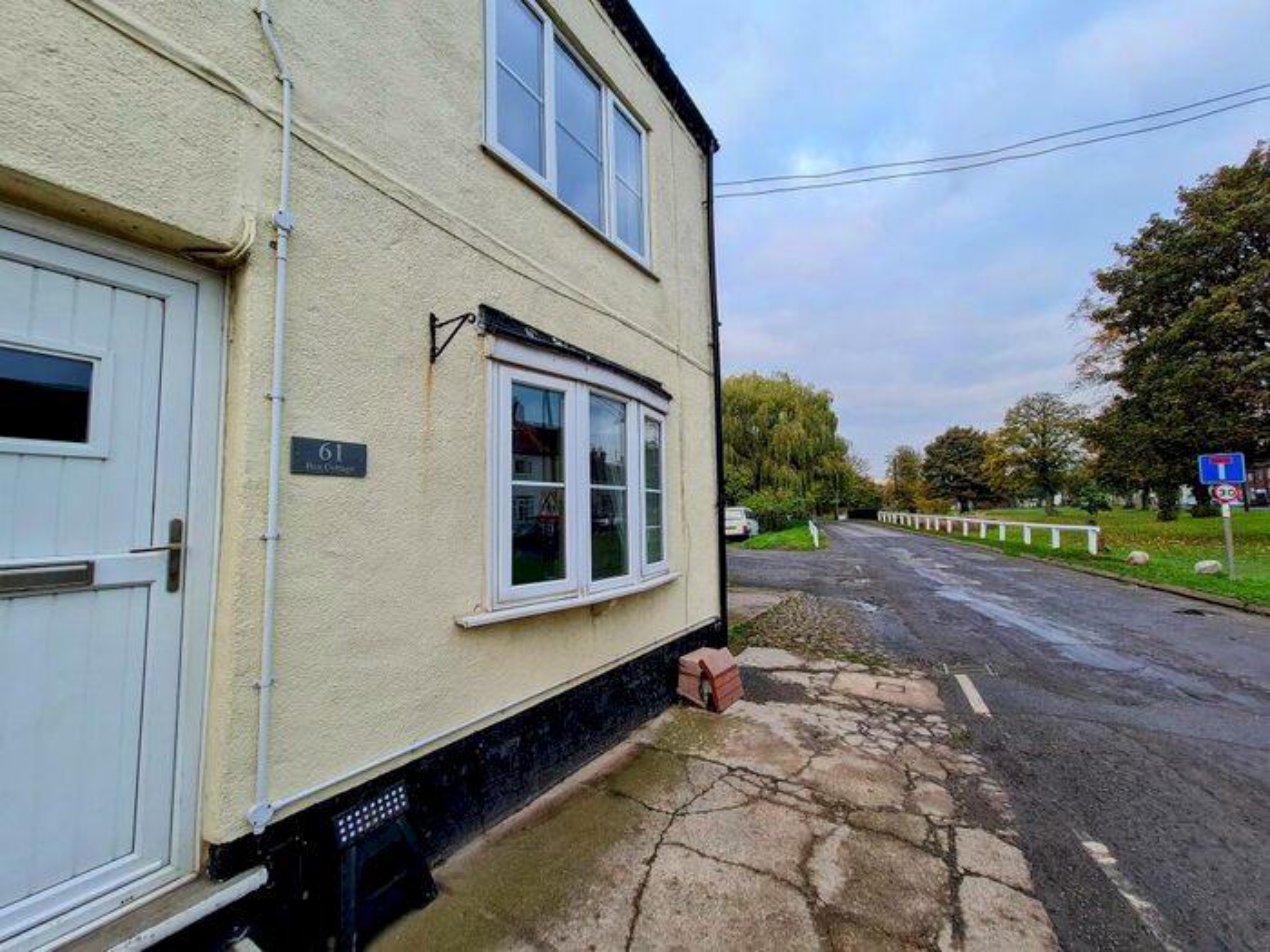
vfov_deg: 89.9
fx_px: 477
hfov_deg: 106.2
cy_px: 476
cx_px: 635
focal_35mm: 13
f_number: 2.2
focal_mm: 1.74
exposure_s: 1/127
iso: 50
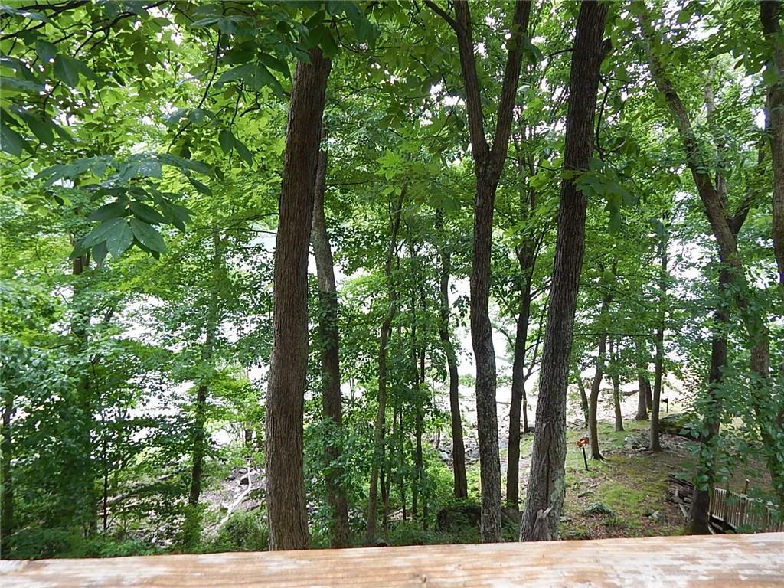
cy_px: 294
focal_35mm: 22
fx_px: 498
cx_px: 392
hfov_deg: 76.4
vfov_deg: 61.1
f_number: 3
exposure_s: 1/30
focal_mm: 4
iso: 180
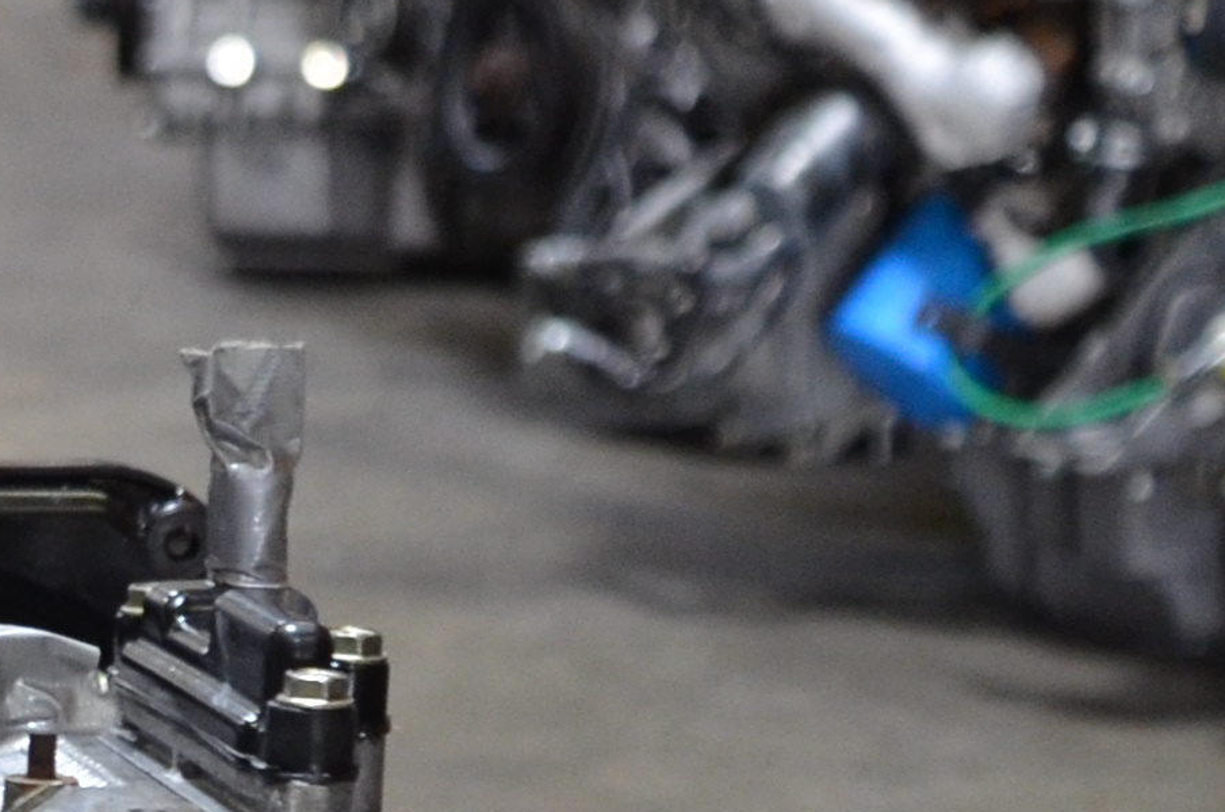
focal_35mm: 196
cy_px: 1057
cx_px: -1643
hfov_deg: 9.4
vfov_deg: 6.9
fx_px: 6658
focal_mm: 24
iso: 800
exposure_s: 1/50
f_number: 3.5
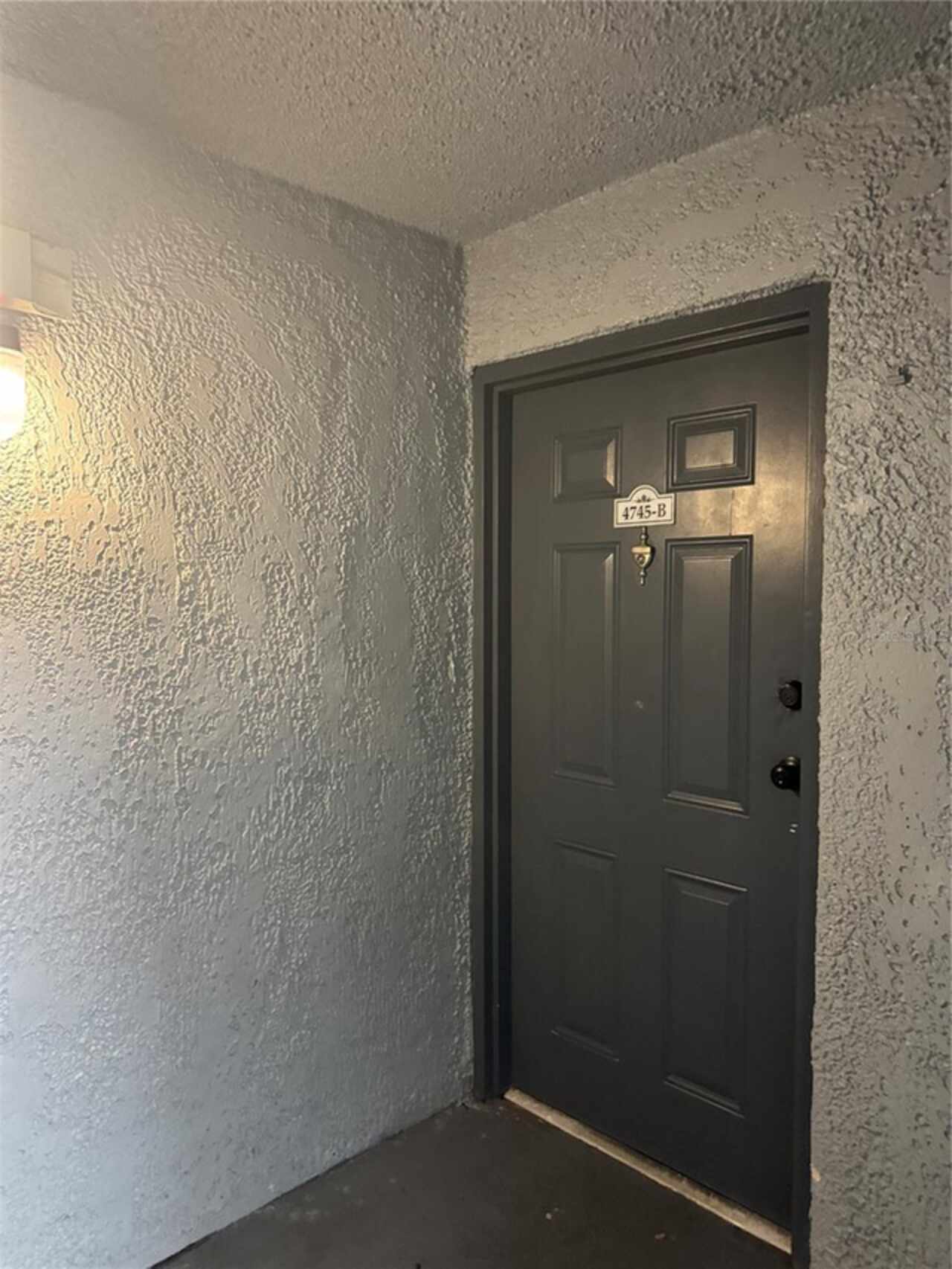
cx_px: 476
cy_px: 634
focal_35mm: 24
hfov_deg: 56.8
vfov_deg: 71.6
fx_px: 880
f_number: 1.78
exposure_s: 1/40
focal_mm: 6.76
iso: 800
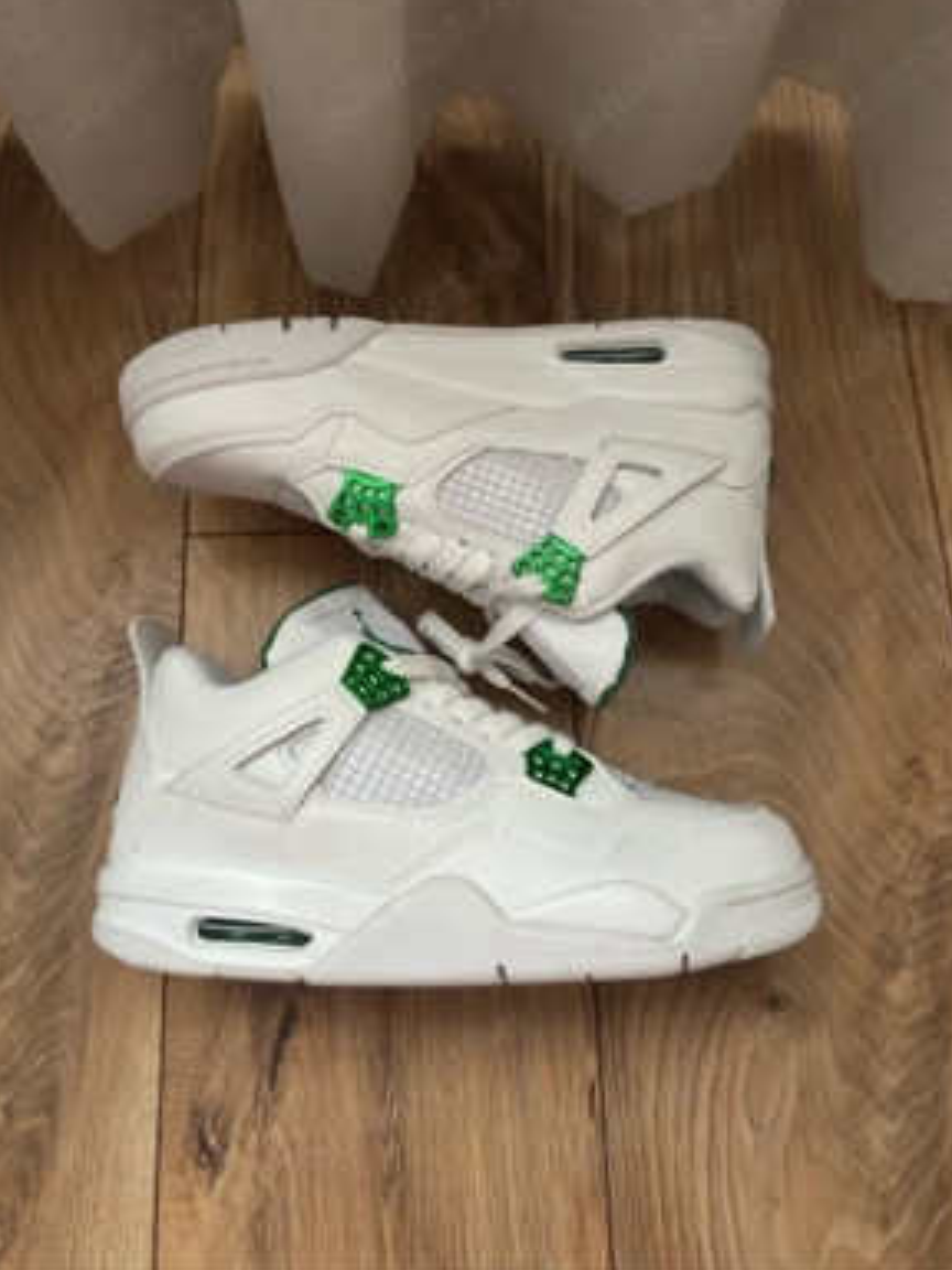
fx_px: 917
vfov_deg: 69.4
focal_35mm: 25
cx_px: 483
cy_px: 615
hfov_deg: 54.9
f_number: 1.78
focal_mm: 6.76
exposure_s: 1/40
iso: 400
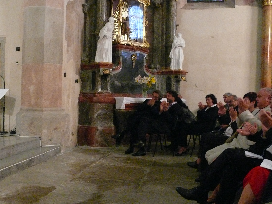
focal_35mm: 41
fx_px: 322
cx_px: 136
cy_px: 102
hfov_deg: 45.8
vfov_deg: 35.1
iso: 800
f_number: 2.8
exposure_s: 1/13
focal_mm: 8.2
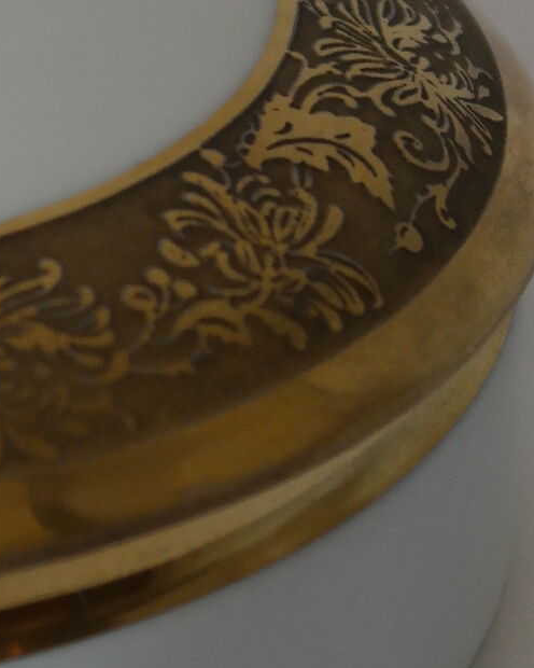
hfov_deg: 4.4
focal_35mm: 347
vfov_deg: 5.6
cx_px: -395
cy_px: 17
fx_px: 6855
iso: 800
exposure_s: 1/80
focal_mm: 50
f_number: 5.6
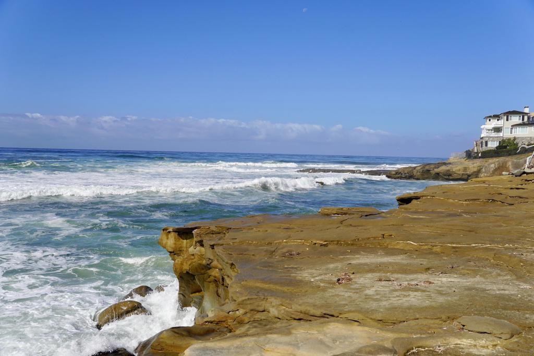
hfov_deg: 55.1
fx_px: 512
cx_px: 267
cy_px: 178
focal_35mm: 34
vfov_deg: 38.4
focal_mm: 23
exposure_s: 1/1250
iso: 100
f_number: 5
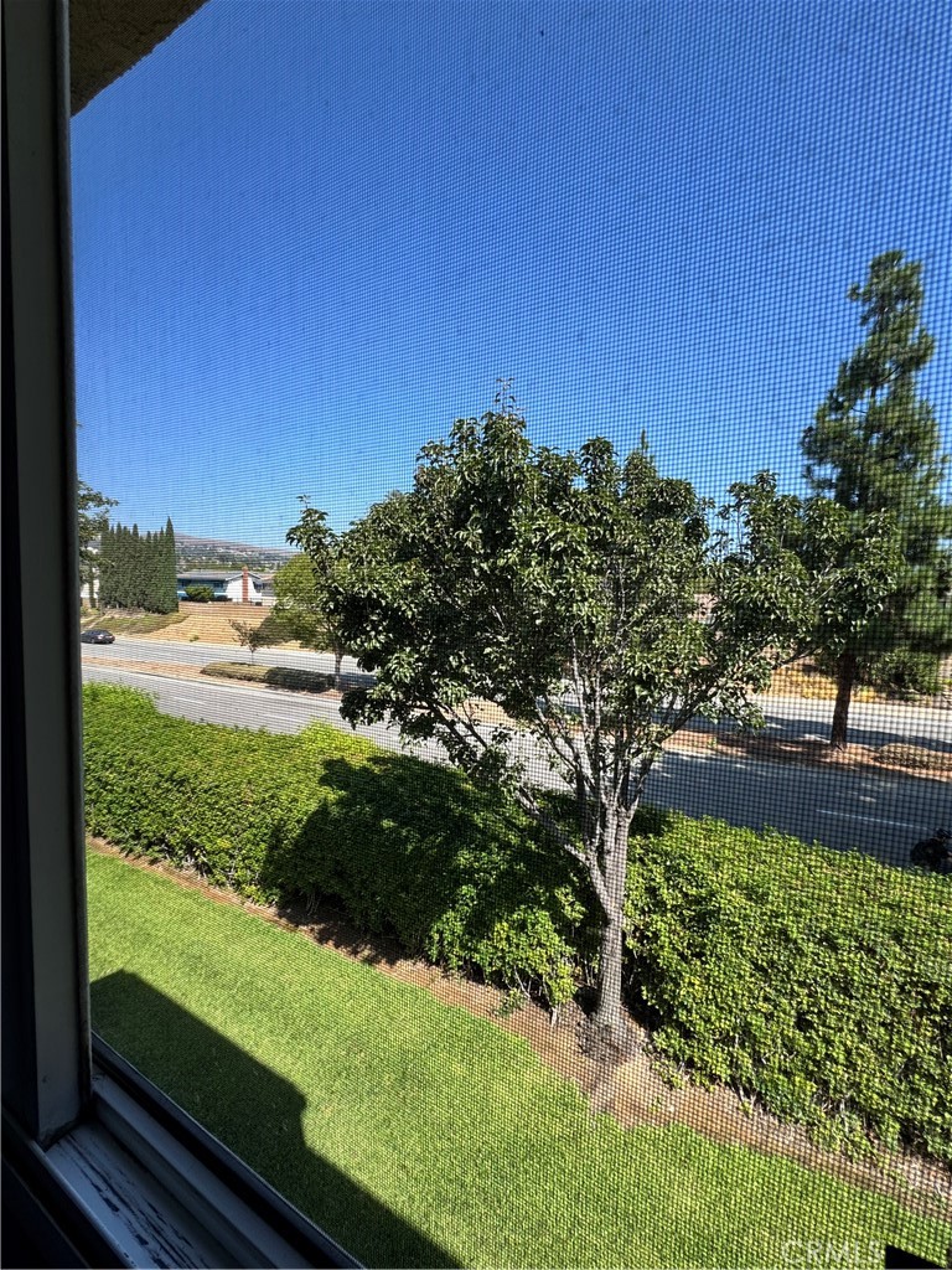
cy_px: 635
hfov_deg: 85.7
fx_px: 513
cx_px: 476
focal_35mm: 14
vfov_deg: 102.1
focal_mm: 2.22
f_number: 2.2
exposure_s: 1/443
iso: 40
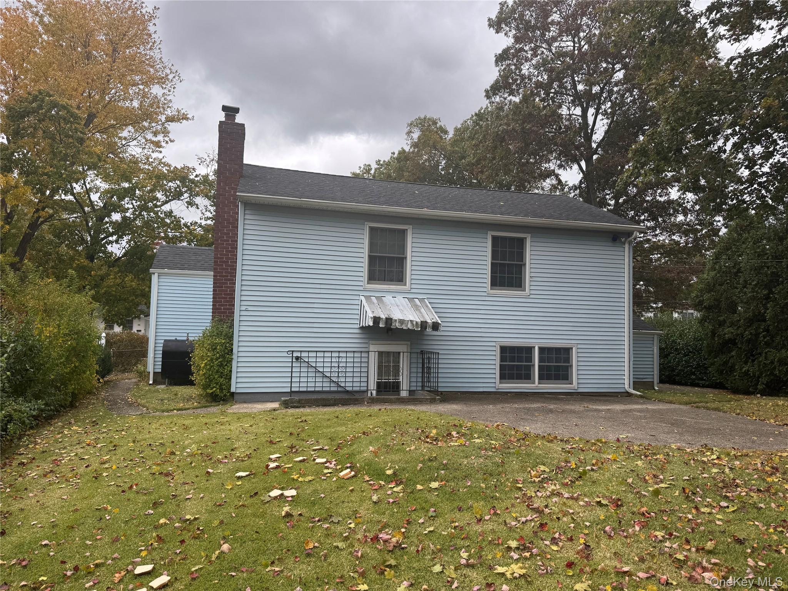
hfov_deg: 71.6
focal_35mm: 24
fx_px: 546
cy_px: 296
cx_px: 394
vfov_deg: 56.8
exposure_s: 1/609
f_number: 1.78
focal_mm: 6.76
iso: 80
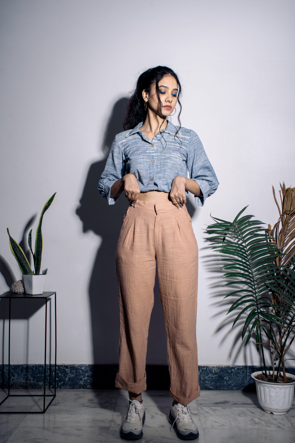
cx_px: 148
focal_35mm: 39
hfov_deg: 34.2
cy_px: 222
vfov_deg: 49.6
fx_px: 479
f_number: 10
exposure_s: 1/200
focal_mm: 26
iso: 100
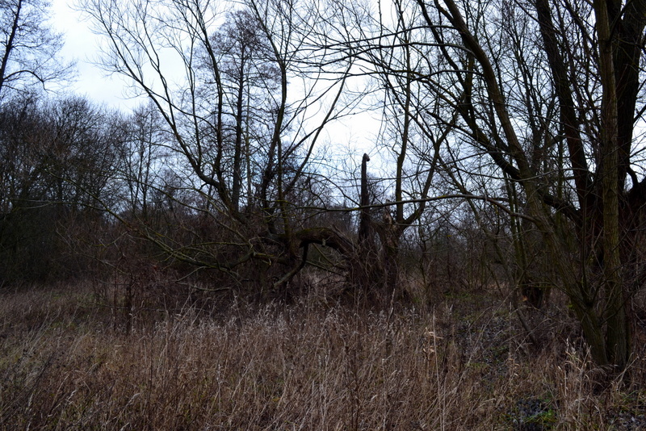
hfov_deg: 53.1
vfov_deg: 36.9
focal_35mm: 36
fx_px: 646
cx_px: 323
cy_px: 216
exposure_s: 1/100
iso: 400
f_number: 9
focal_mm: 24
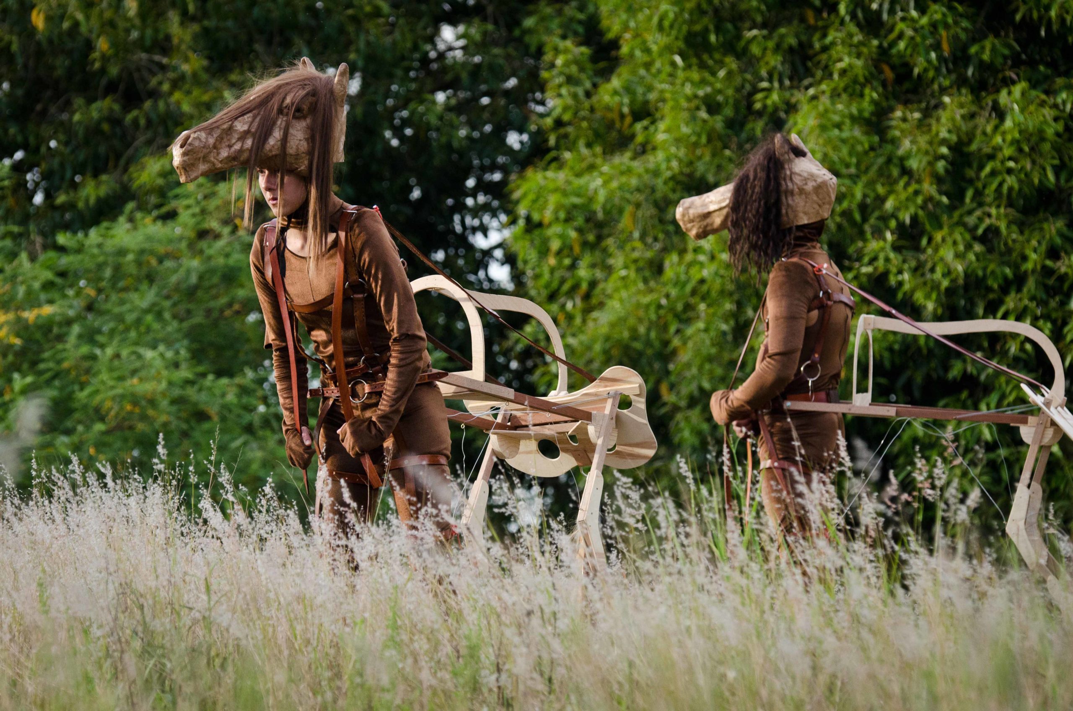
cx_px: 536
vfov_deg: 4.6
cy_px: 356
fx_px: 8924
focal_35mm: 300
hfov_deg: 6.9
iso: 800
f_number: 5
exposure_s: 1/320
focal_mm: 200
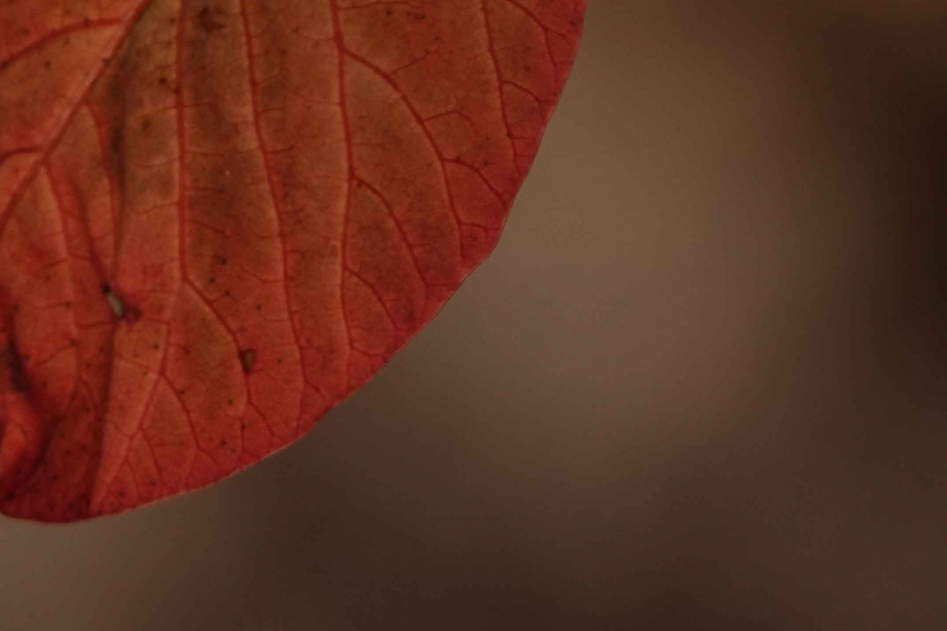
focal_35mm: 1527
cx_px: -74
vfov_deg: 0.9
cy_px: -159
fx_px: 40163
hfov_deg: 1.4
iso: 125
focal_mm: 220
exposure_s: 1/1600
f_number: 8
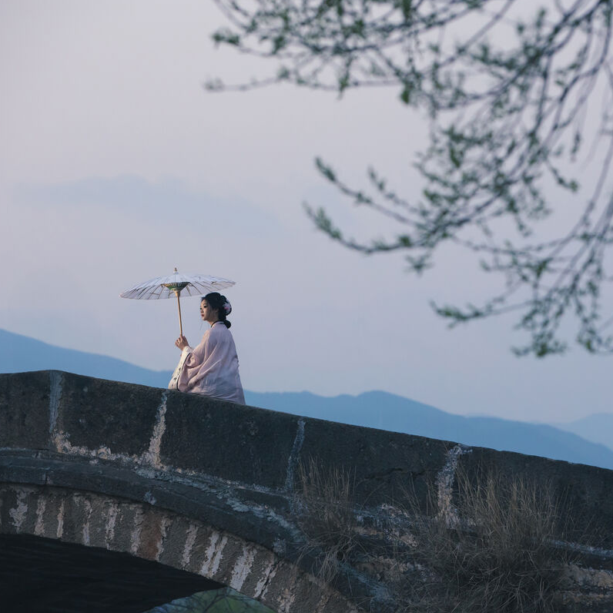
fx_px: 3646
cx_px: 358
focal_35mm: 182
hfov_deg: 9.6
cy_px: 306
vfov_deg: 9.6
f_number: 5
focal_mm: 142
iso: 2500
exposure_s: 1/200
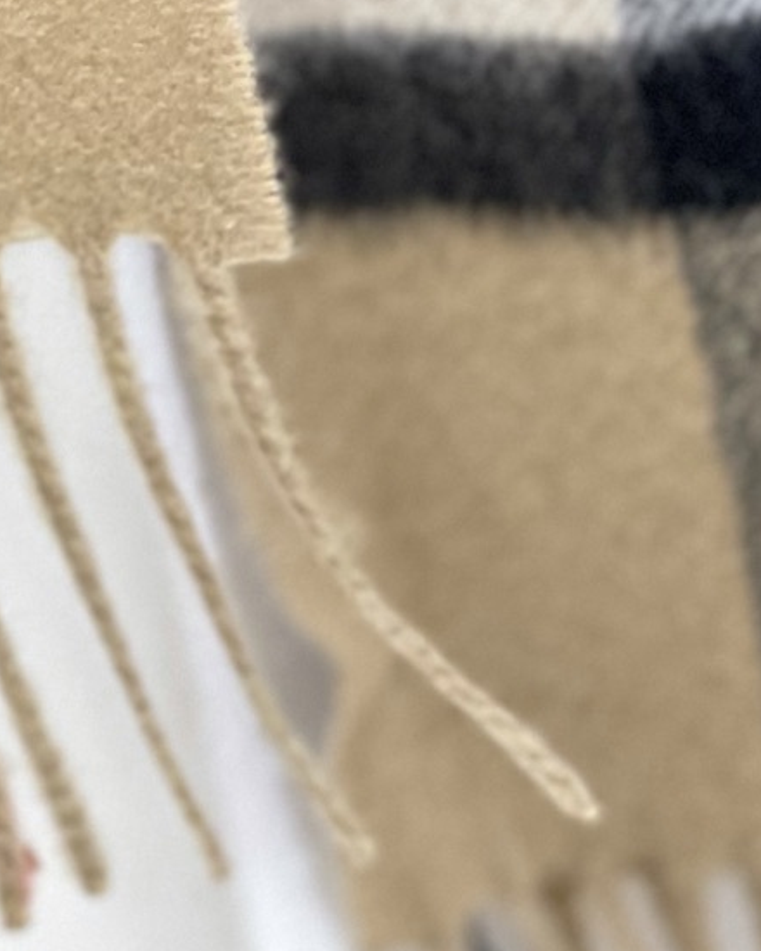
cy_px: -344
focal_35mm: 189
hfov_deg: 8.0
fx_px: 5321
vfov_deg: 10.0
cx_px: -507
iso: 250
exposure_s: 1/100
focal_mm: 6
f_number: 2
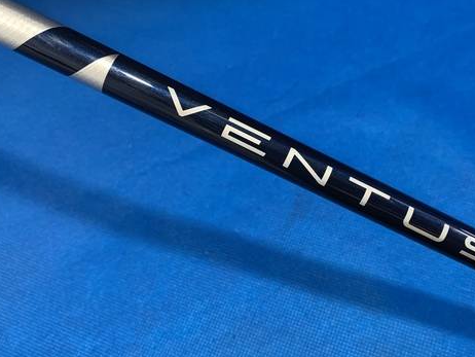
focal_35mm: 36
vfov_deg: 39.6
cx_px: 266
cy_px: 146
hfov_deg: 51.2
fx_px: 494
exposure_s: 1/60
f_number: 1.8
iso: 160
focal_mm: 4.25
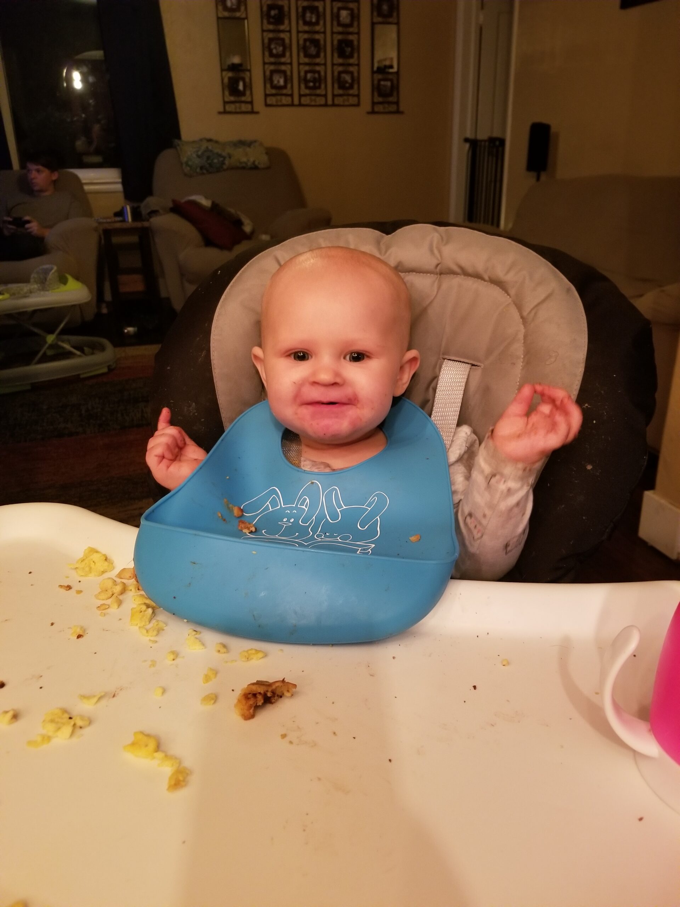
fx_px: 681
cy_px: 454
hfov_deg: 53.1
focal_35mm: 26
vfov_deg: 67.3
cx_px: 340
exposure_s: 1/15
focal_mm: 4.25
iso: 200
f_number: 1.7
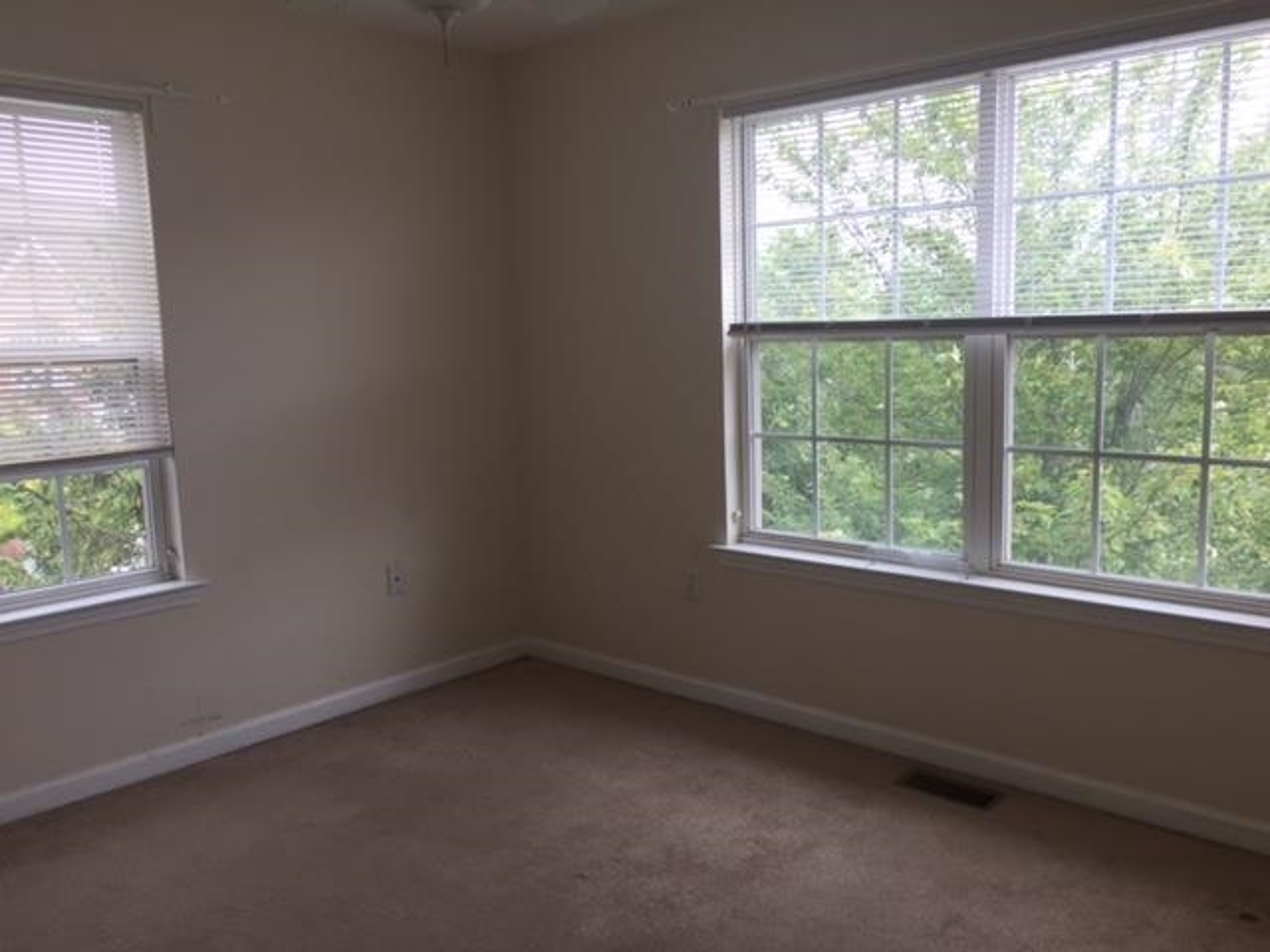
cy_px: 476
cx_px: 635
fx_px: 1064
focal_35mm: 29
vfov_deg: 48.2
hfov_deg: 61.7
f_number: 2.2
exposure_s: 1/120
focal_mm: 4.15
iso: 32
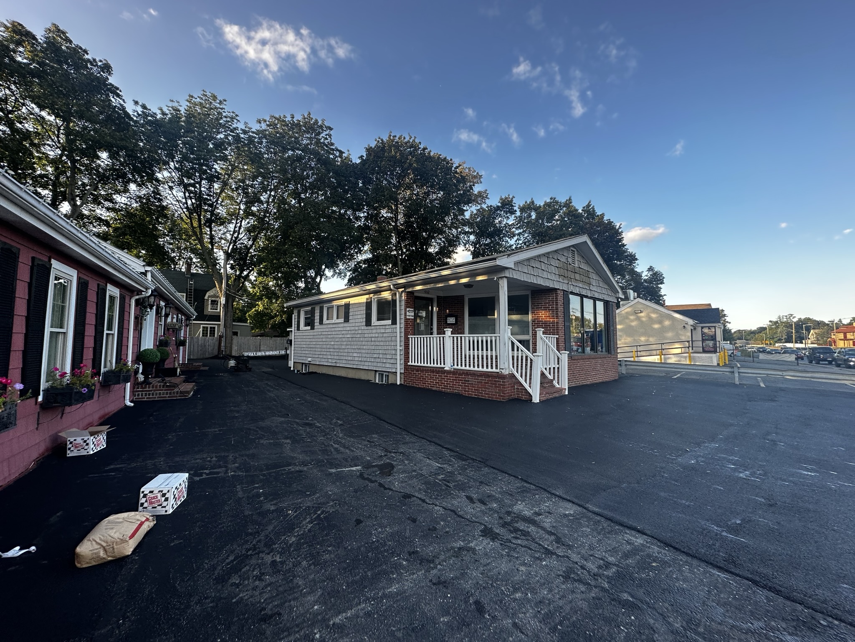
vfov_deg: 85.7
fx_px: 346
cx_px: 428
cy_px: 321
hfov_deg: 102.1
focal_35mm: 14
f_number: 2.2
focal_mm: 2.22
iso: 40
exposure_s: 1/192
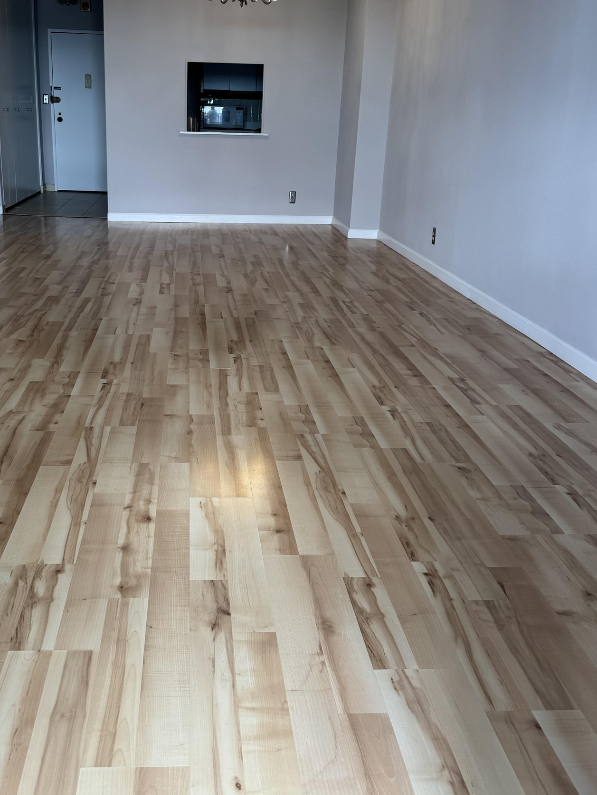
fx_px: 759
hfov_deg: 42.7
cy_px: 324
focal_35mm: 33
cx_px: 228
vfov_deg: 55.0
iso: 64
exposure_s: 1/120
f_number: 1.78
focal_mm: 6.76
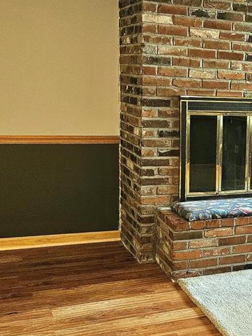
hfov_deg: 25.2
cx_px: 274
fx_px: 524
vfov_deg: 35.5
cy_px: 192
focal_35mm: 54
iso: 1000
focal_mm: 5.4
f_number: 1.8
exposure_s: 1/120
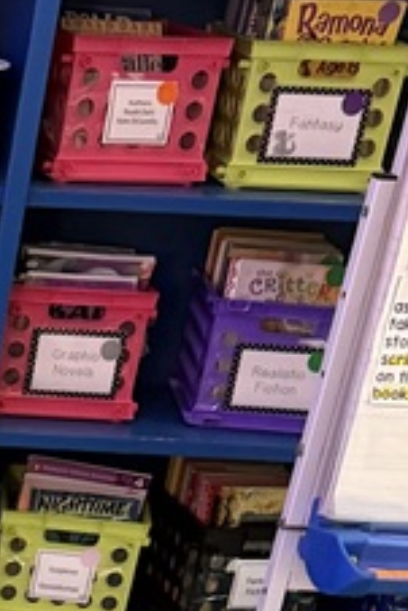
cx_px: -500
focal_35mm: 113
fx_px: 1918
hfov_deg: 10.7
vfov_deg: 16.0
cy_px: 1003
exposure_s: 1/30
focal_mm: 6.76
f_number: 1.78
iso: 800
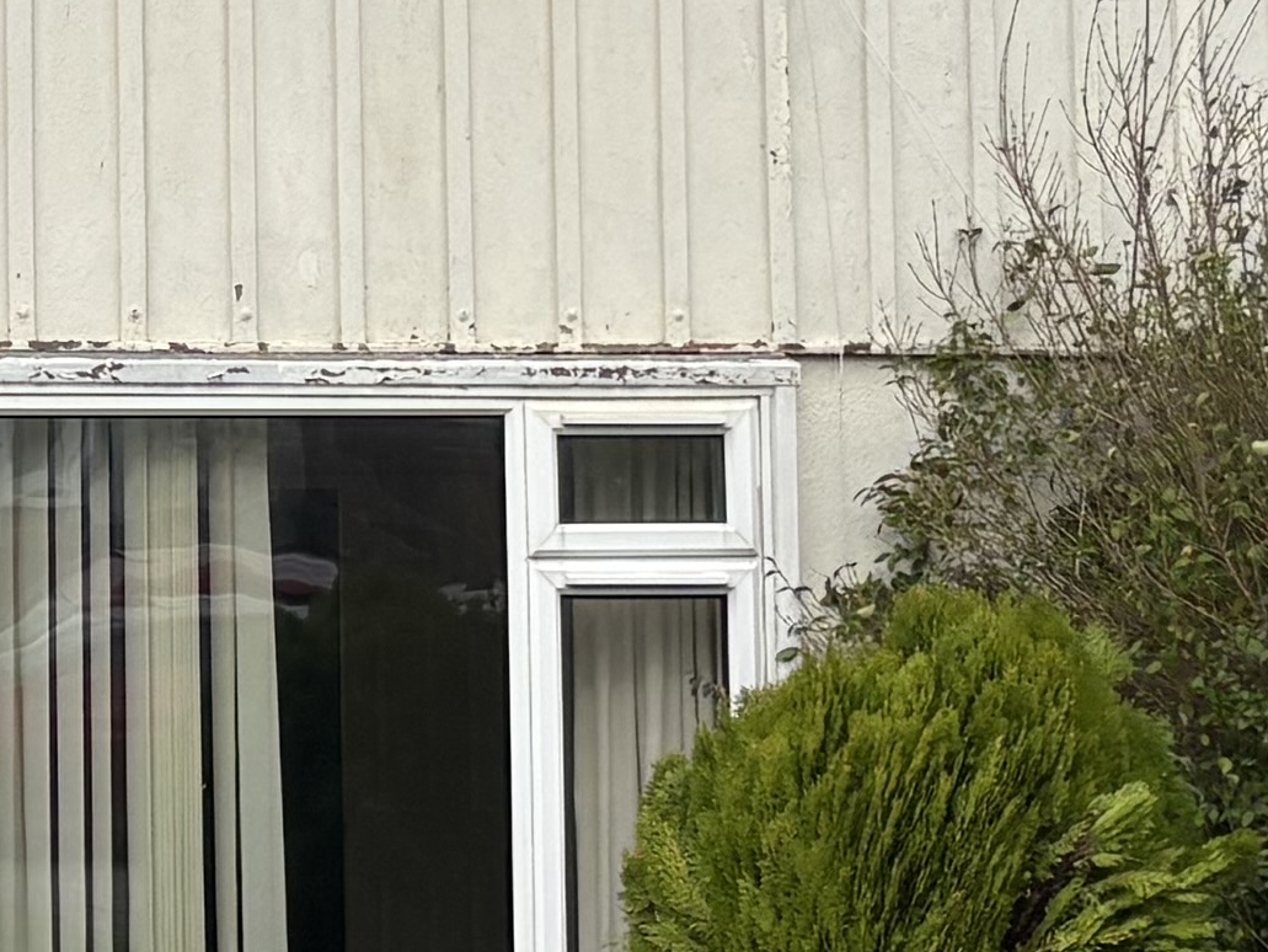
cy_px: 140
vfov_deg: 10.3
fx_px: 5277
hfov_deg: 13.4
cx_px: -140
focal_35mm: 144
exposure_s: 1/2141
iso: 50
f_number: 1.6
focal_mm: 5.96
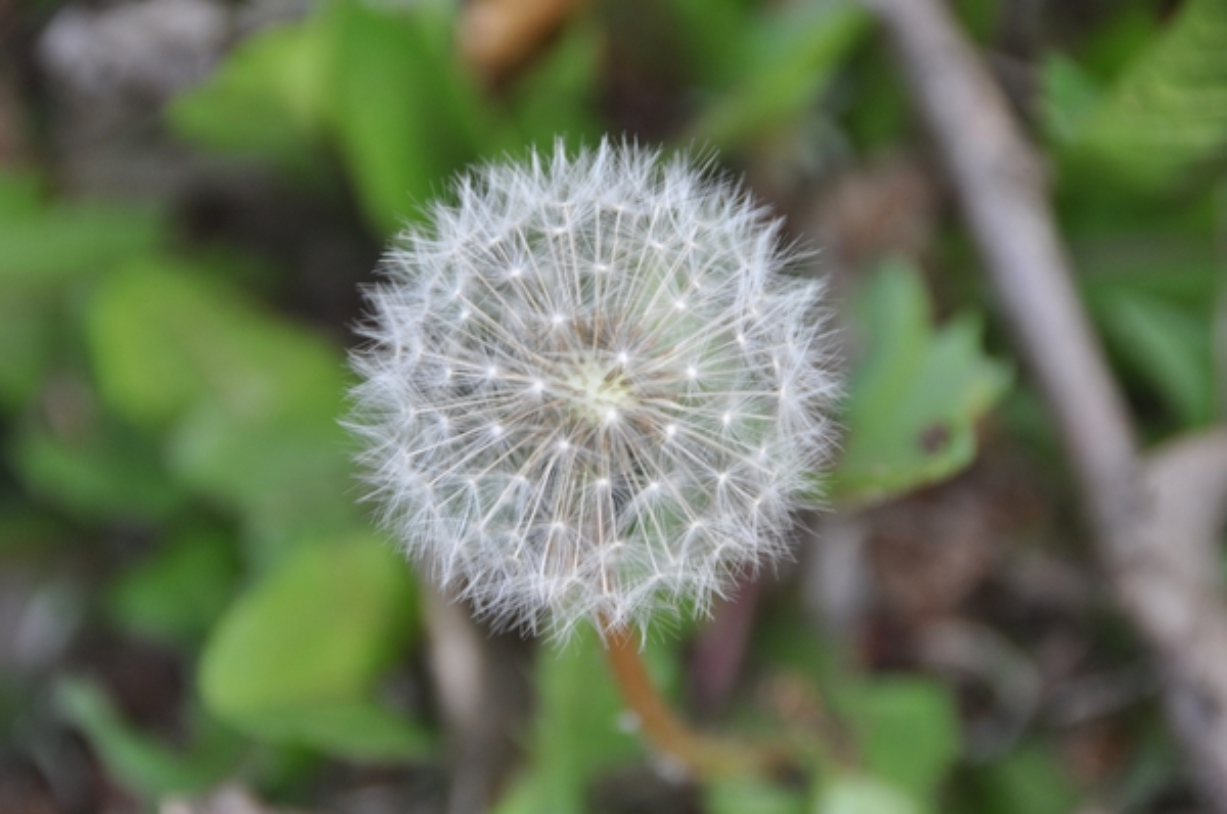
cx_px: 614
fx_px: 10208
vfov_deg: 4.6
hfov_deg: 6.9
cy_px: 407
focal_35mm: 300
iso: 400
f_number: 6.3
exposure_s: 1/125
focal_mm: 200
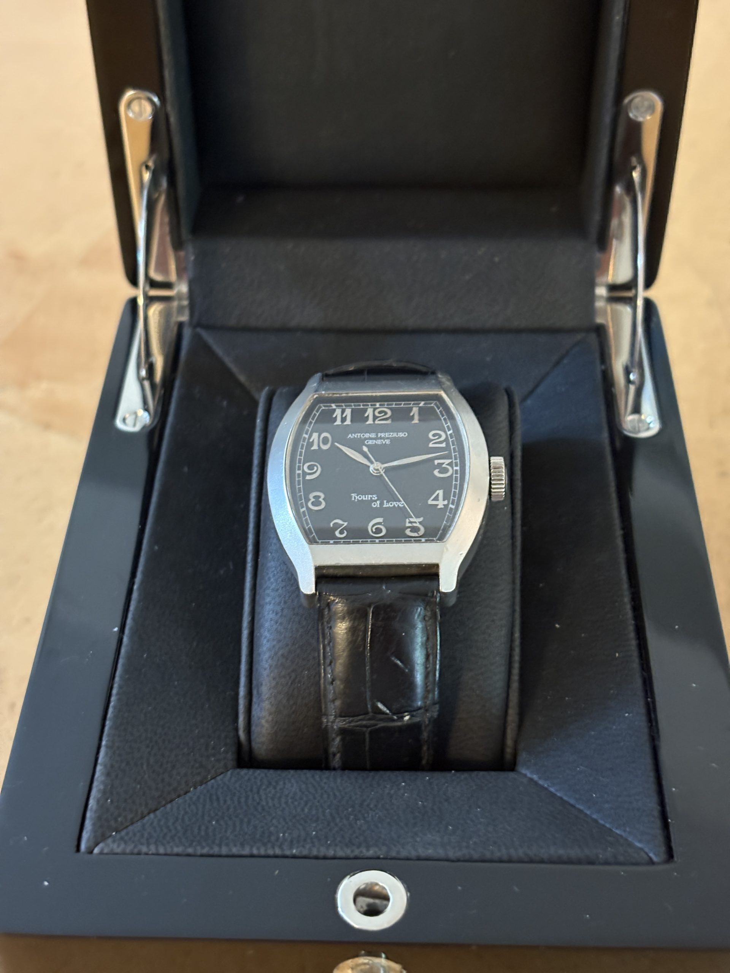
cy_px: 486
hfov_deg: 28.0
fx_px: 1462
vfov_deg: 36.8
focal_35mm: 52
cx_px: 365
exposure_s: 1/20
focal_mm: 5.96
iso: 500
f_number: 1.6
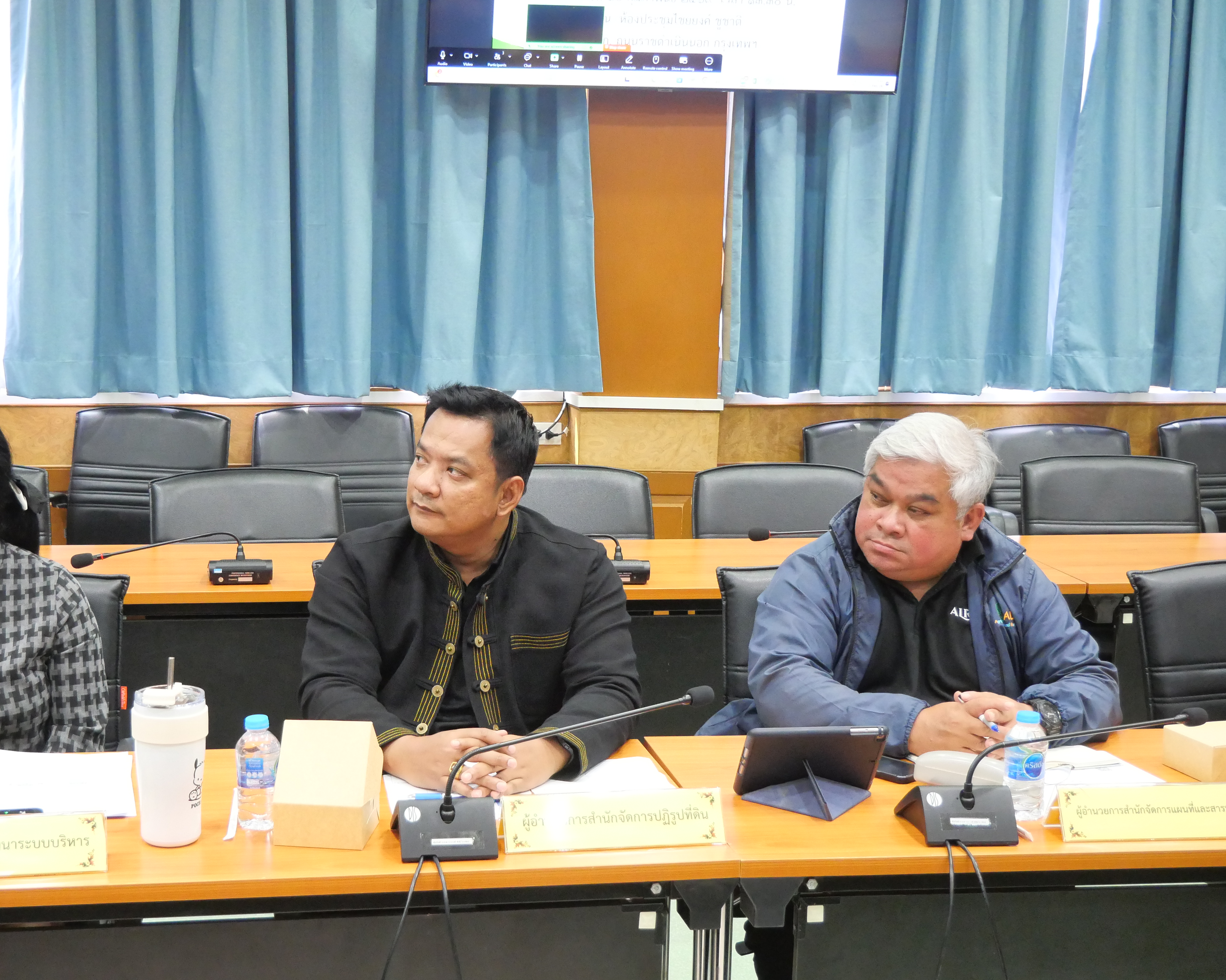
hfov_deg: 36.5
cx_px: 487
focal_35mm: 51
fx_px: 1851
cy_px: 487
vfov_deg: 29.7
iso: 3200
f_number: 4.2
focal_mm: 22
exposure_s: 1/50
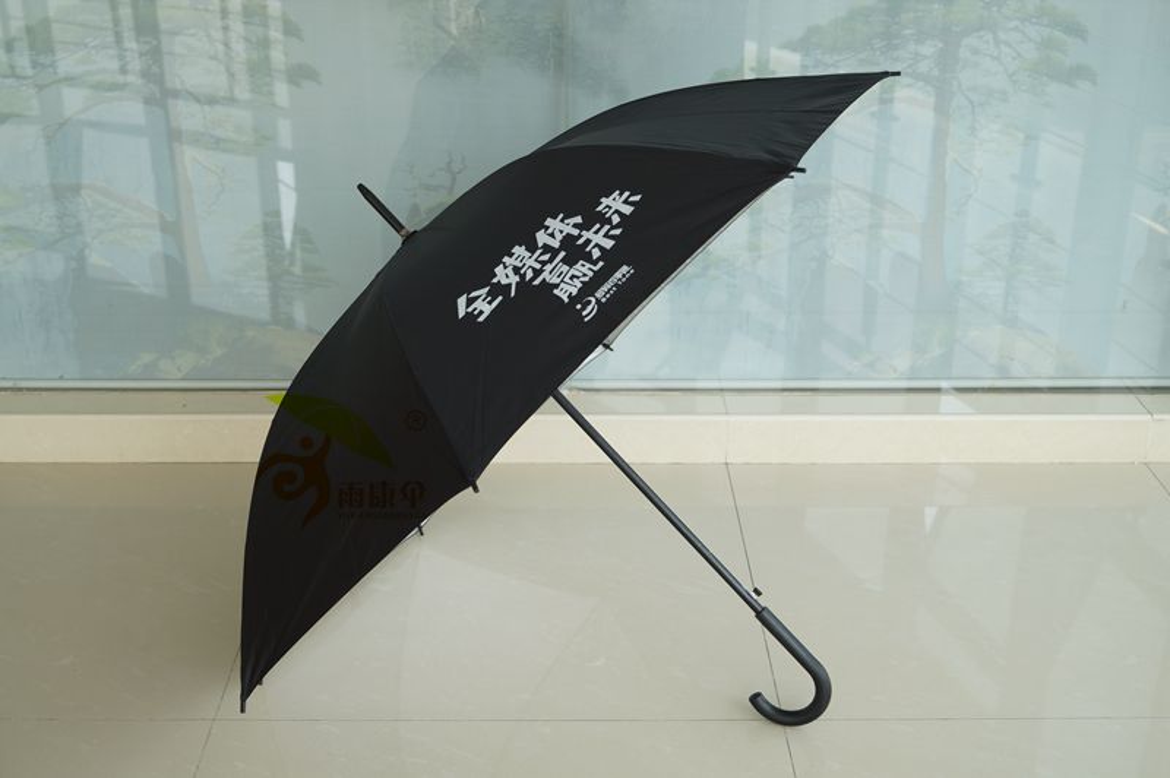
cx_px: 585
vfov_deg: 31.8
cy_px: 389
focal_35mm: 42
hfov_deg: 46.4
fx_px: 1364
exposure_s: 1/80
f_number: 4.5
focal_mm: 28
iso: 100
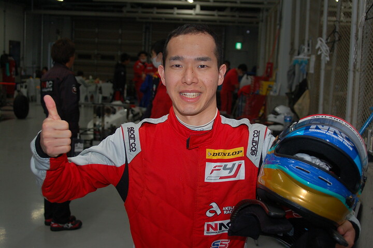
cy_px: 124
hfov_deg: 46.4
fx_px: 435
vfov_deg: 31.9
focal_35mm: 42
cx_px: 186
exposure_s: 1/250
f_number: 3.5
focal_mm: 28
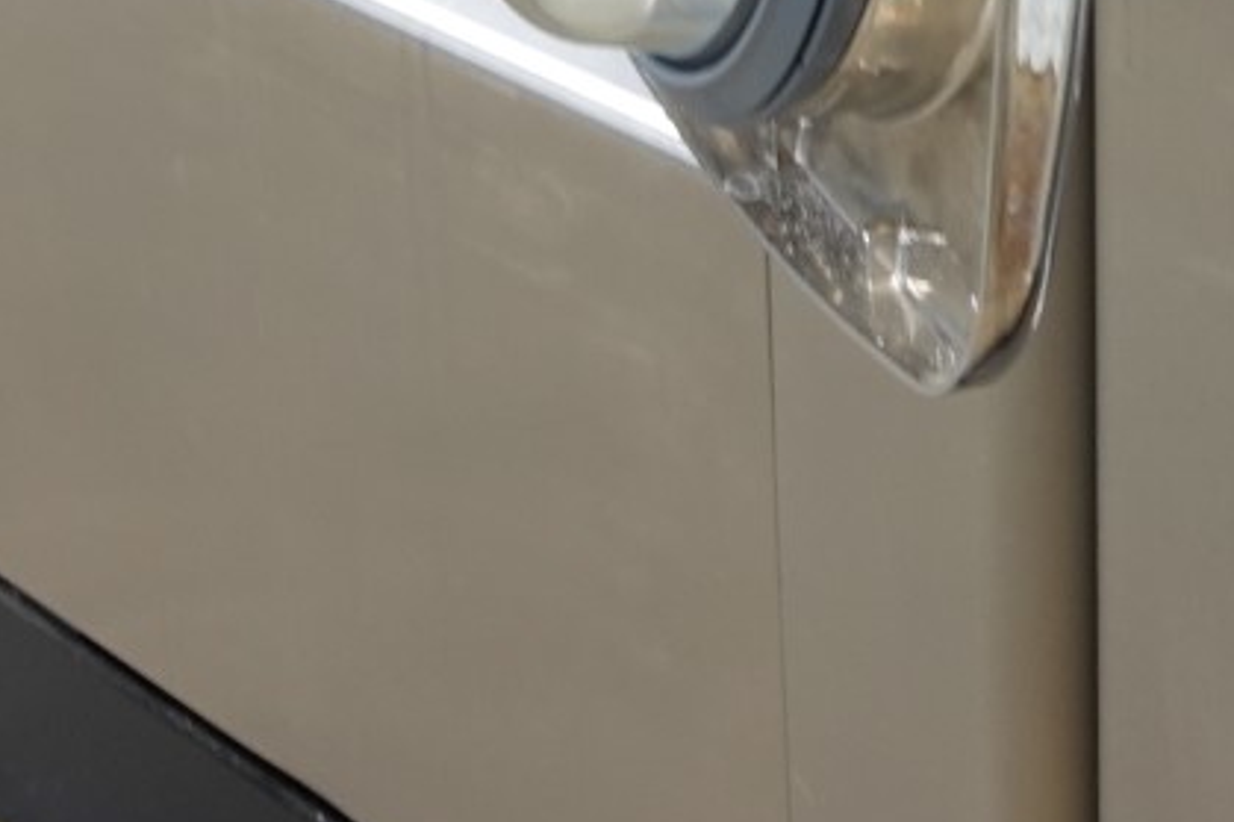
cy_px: -324
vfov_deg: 12.0
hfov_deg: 18.2
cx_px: 1202
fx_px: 3769
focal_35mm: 110
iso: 160
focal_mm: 9.4
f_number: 1.8
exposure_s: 1/30
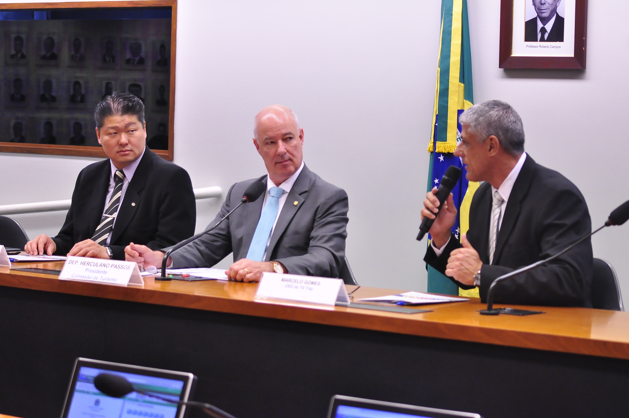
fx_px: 1832
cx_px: 314
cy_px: 209
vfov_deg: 13.0
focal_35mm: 105
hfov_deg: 19.5
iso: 1600
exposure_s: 1/250
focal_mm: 70
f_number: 4
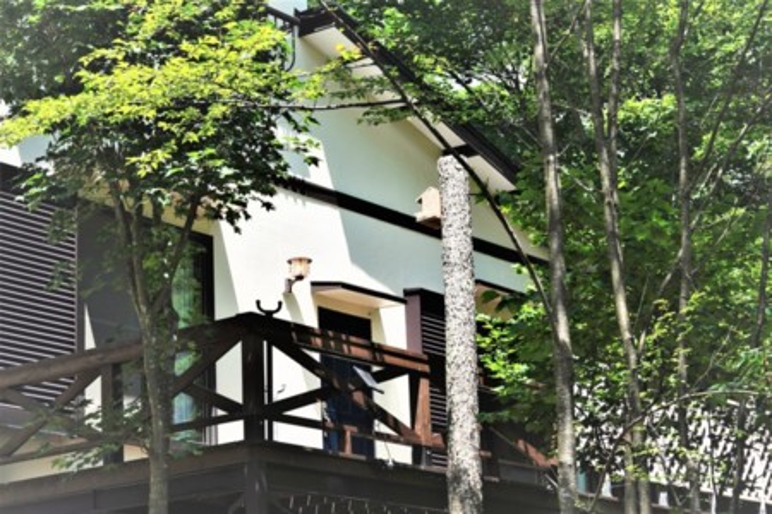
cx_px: 386
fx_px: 1930
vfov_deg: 15.2
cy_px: 257
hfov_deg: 22.6
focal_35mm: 90
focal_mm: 60
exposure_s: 1/125
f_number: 9
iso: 80
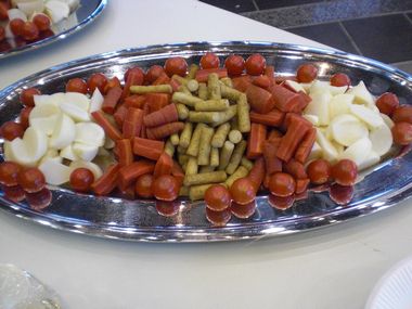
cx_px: 206
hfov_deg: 49.0
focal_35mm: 38
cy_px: 154
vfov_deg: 37.7
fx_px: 452
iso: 800
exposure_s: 1/125
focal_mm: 6.3
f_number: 3.1
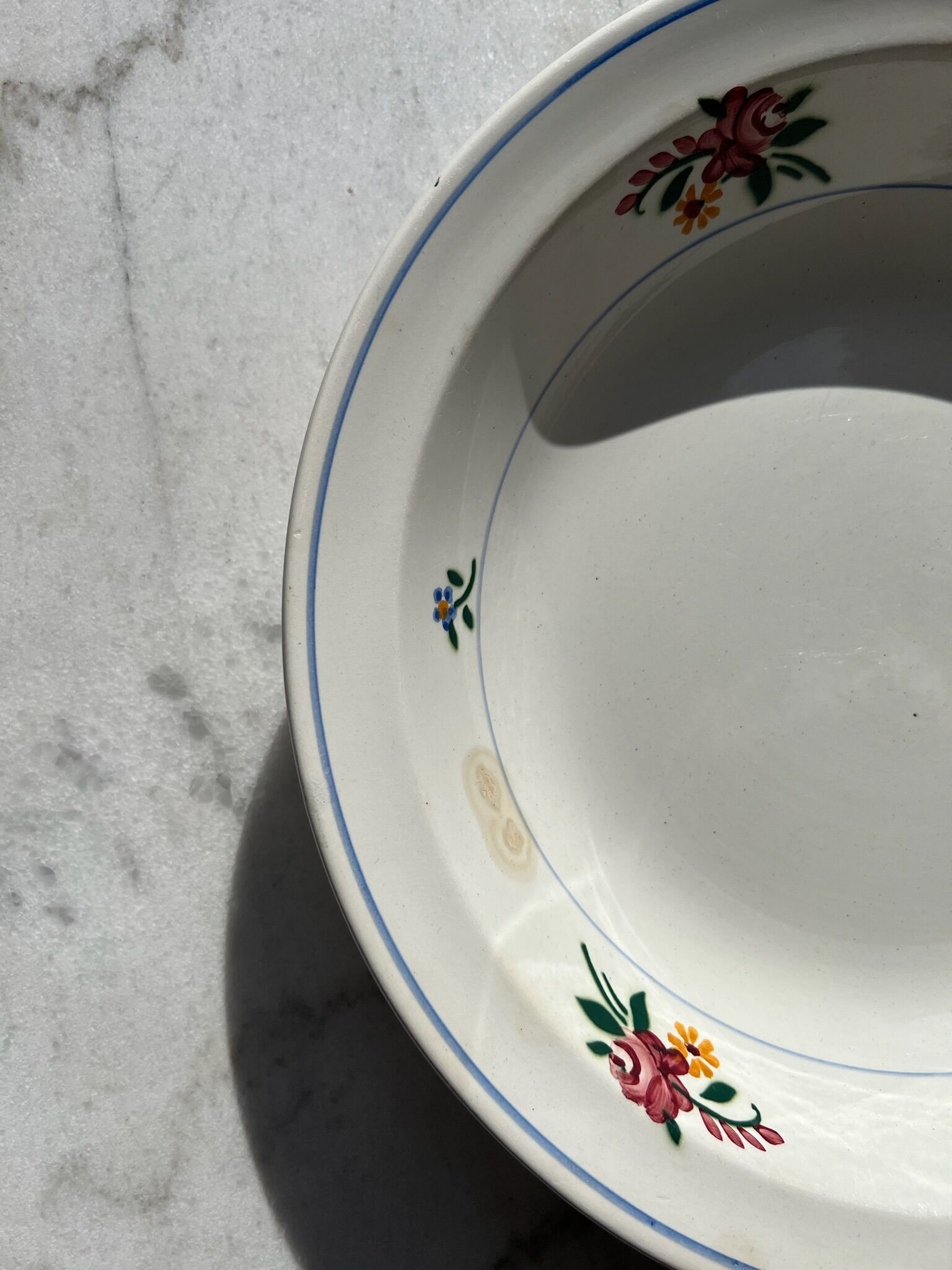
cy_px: 635
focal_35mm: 26
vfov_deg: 67.3
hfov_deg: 53.1
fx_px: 953
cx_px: 476
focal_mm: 5.7
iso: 50
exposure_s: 1/16393
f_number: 1.5
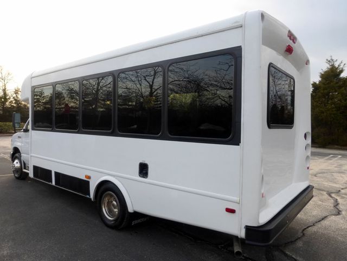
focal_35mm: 24
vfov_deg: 56.8
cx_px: 174
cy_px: 130
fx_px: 241
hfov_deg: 71.6
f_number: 3.3
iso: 100
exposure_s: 1/100
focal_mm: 4.3
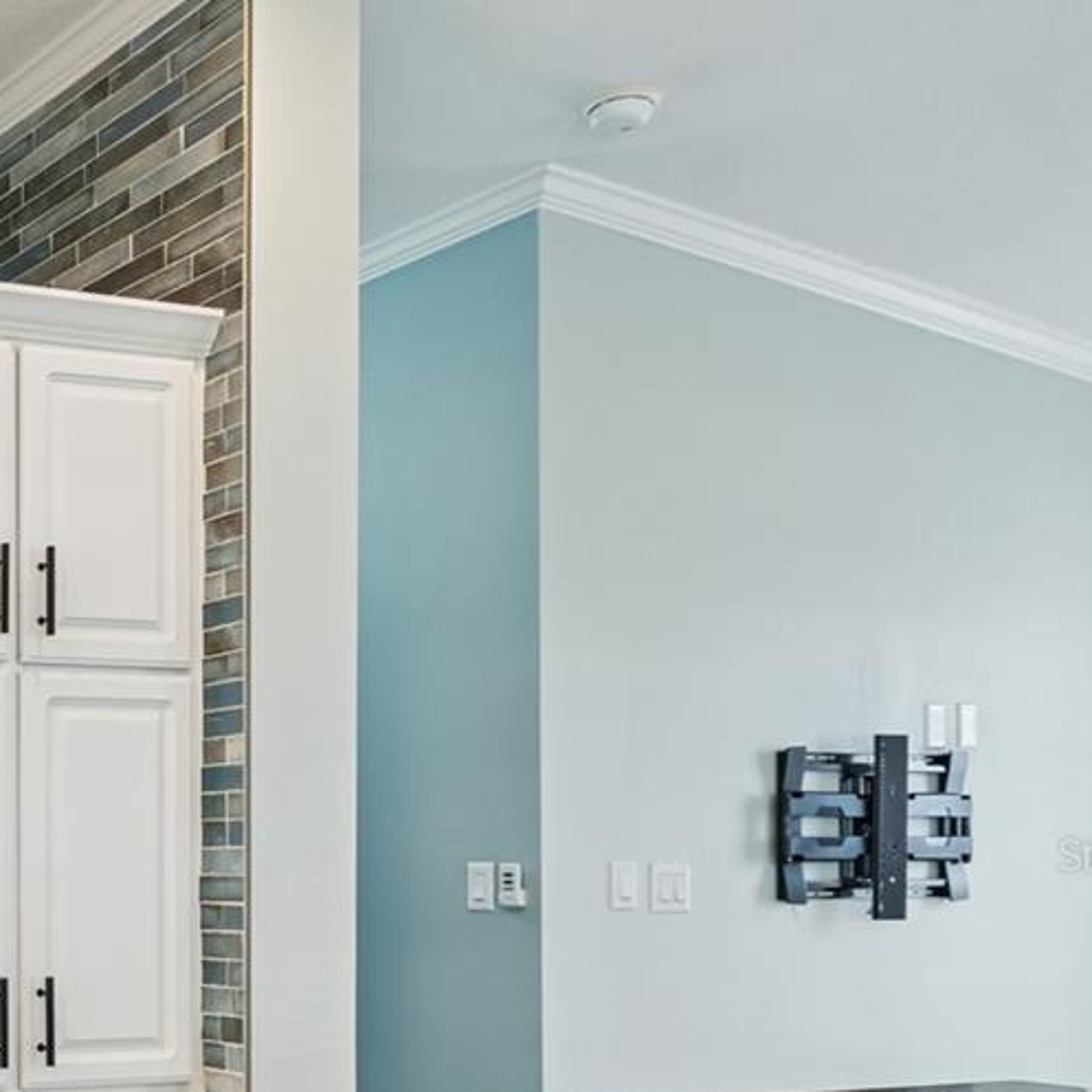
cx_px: -503
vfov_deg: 39.5
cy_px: 855
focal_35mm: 41
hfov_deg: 28.5
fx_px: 1463
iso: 100
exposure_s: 1/40
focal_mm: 10
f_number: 7.1
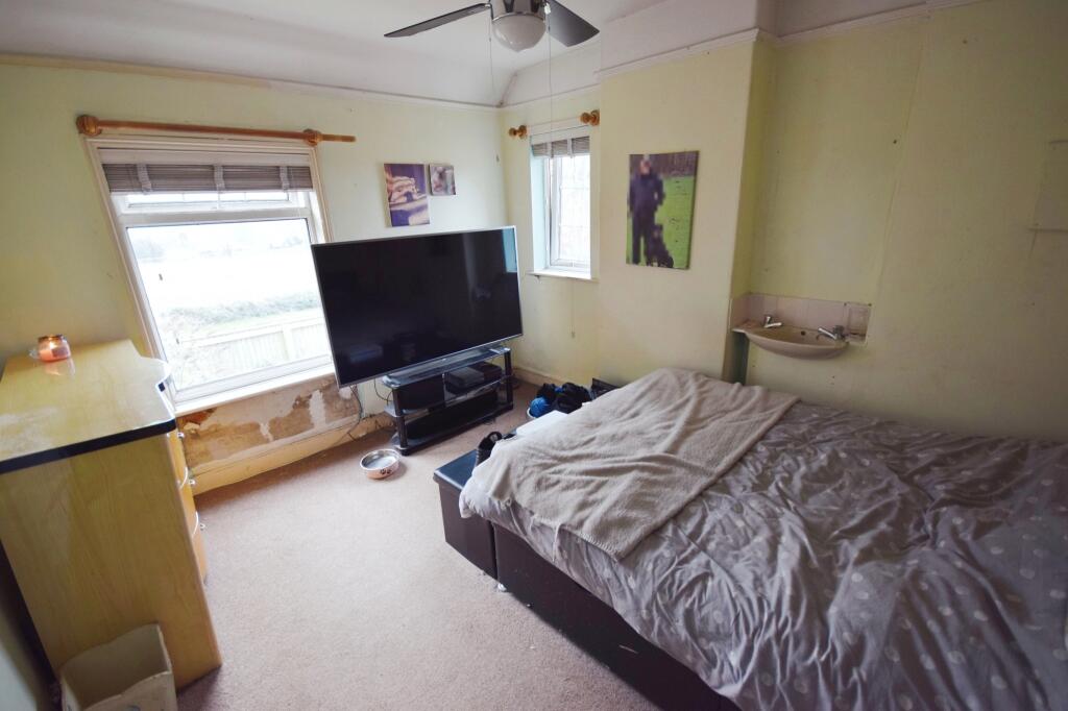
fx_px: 445
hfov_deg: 100.4
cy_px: 356
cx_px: 534
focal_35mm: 15
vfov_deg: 77.3
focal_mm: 10
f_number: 4
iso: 450
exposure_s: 1/60
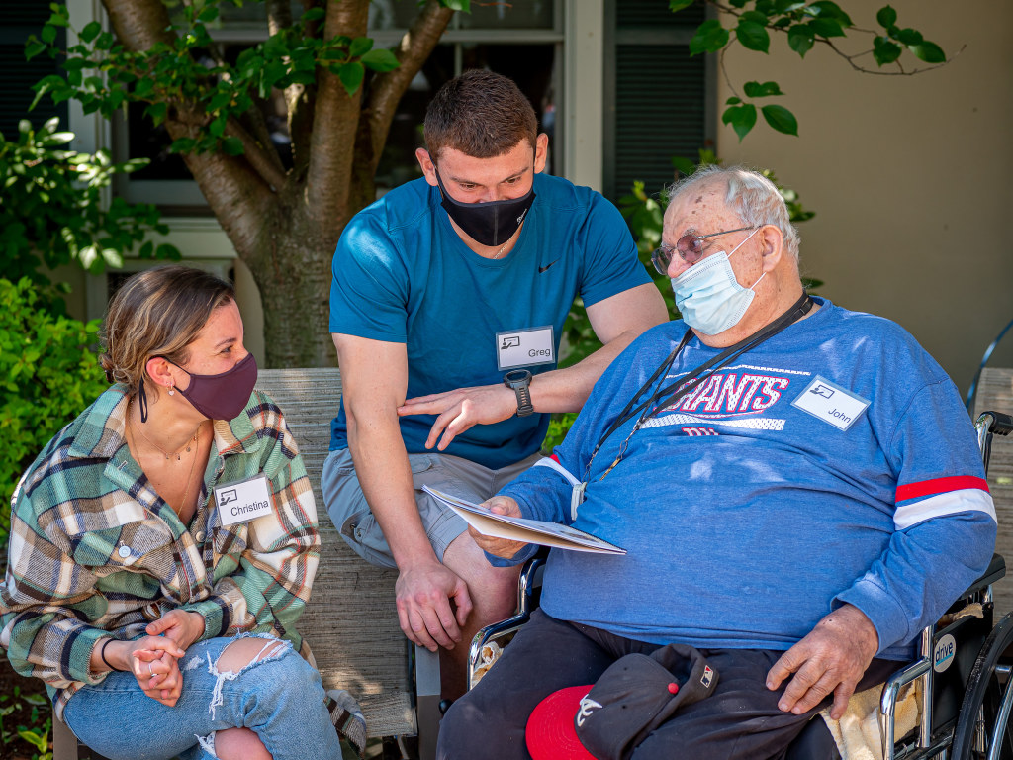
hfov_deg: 22.8
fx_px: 2517
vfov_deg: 17.2
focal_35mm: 86
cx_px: 506
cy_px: 380
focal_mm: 43
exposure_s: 1/250
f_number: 2.8
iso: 200
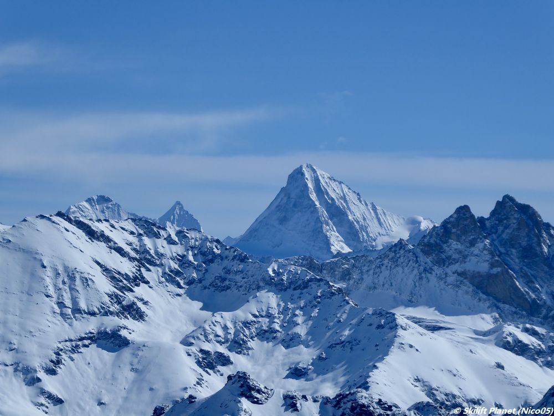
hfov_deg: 11.8
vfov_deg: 8.8
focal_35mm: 168
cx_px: 277
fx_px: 2689
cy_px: 208
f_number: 5.4
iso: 80
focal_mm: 27.1
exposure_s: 1/1300
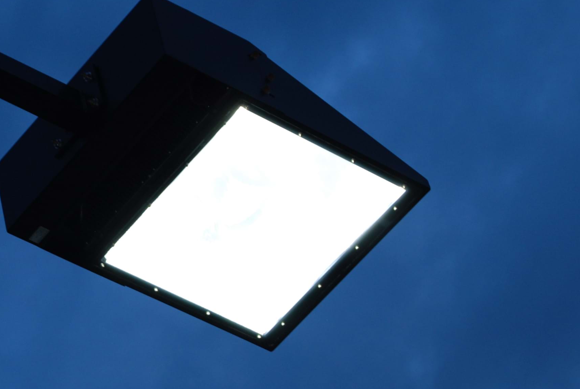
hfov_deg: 10.9
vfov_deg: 7.4
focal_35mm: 187
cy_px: 176
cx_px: 31
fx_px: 3019
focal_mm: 55
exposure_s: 1/50
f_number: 5.6
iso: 200
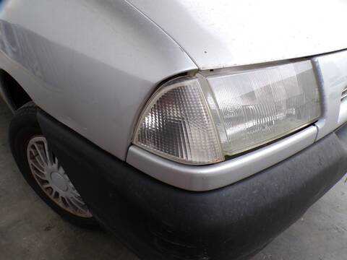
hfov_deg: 71.6
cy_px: 130
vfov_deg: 56.8
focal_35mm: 24
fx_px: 241
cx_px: 174
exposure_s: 1/100
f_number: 4.4
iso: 100
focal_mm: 4.3
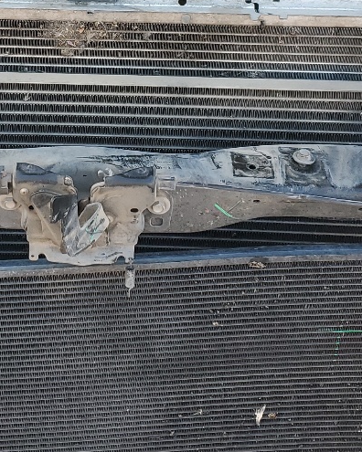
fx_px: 1098
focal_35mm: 82
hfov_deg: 18.6
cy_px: 68
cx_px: 101
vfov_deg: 22.8
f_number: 1.5
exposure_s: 1/192
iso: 50
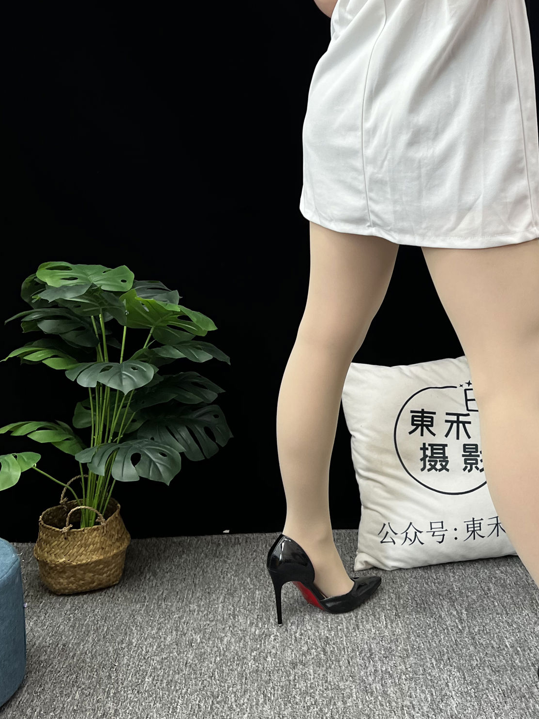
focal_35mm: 42
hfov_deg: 33.5
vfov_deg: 44.7
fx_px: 872
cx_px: 417
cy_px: 302
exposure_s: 1/121
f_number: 1.5
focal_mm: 5.7
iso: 125
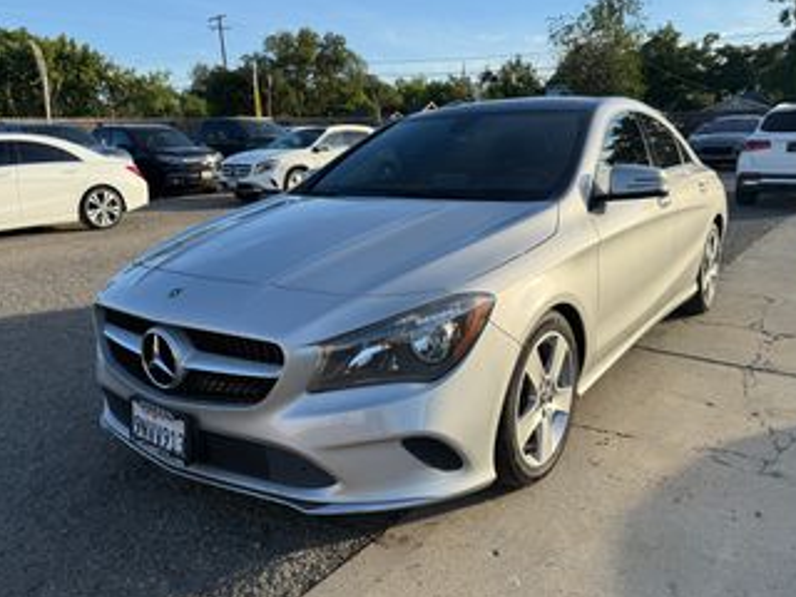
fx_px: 621
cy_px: 308
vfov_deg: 51.3
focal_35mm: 27
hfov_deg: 65.3
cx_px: 396
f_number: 1.78
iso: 80
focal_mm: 6.76
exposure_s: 1/2000
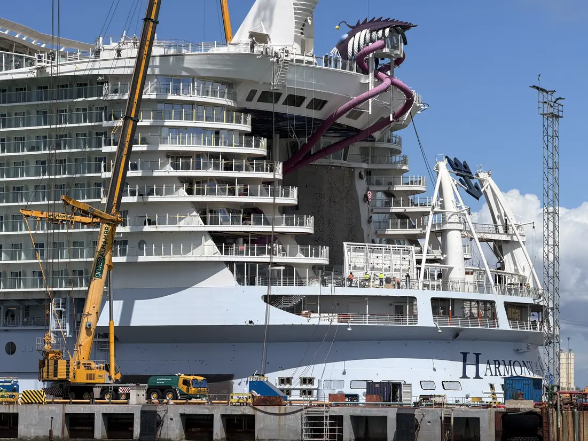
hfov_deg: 18.0
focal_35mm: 109
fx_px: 1852
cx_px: 311
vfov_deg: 13.6
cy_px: 219
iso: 20
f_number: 2.8
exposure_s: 1/1285
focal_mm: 16.89
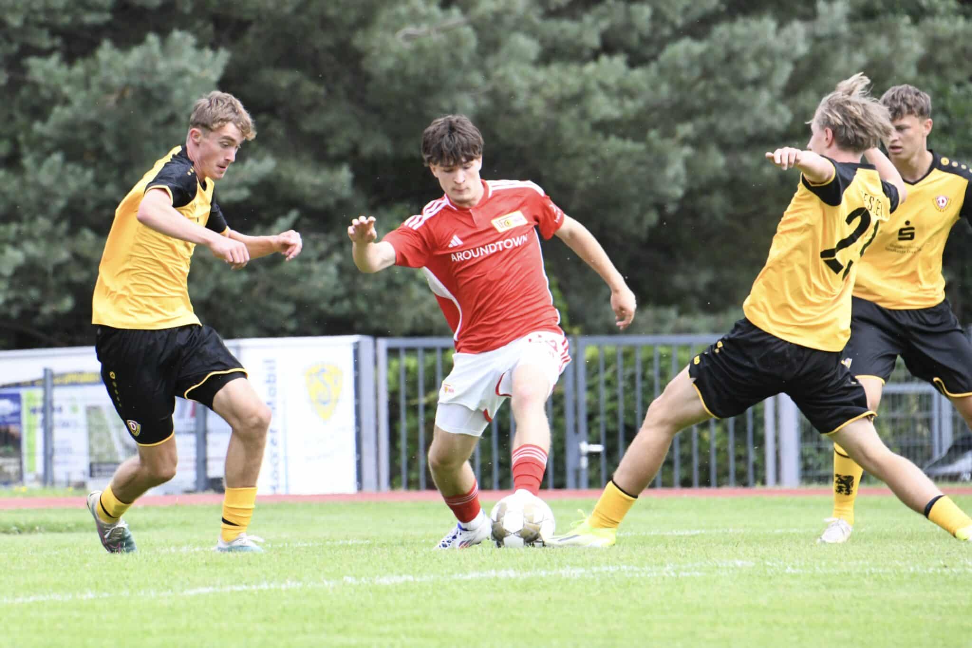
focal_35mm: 390
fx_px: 10528
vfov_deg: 3.5
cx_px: 486
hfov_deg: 5.3
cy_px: 324
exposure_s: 1/1600
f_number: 10
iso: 4000
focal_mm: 390
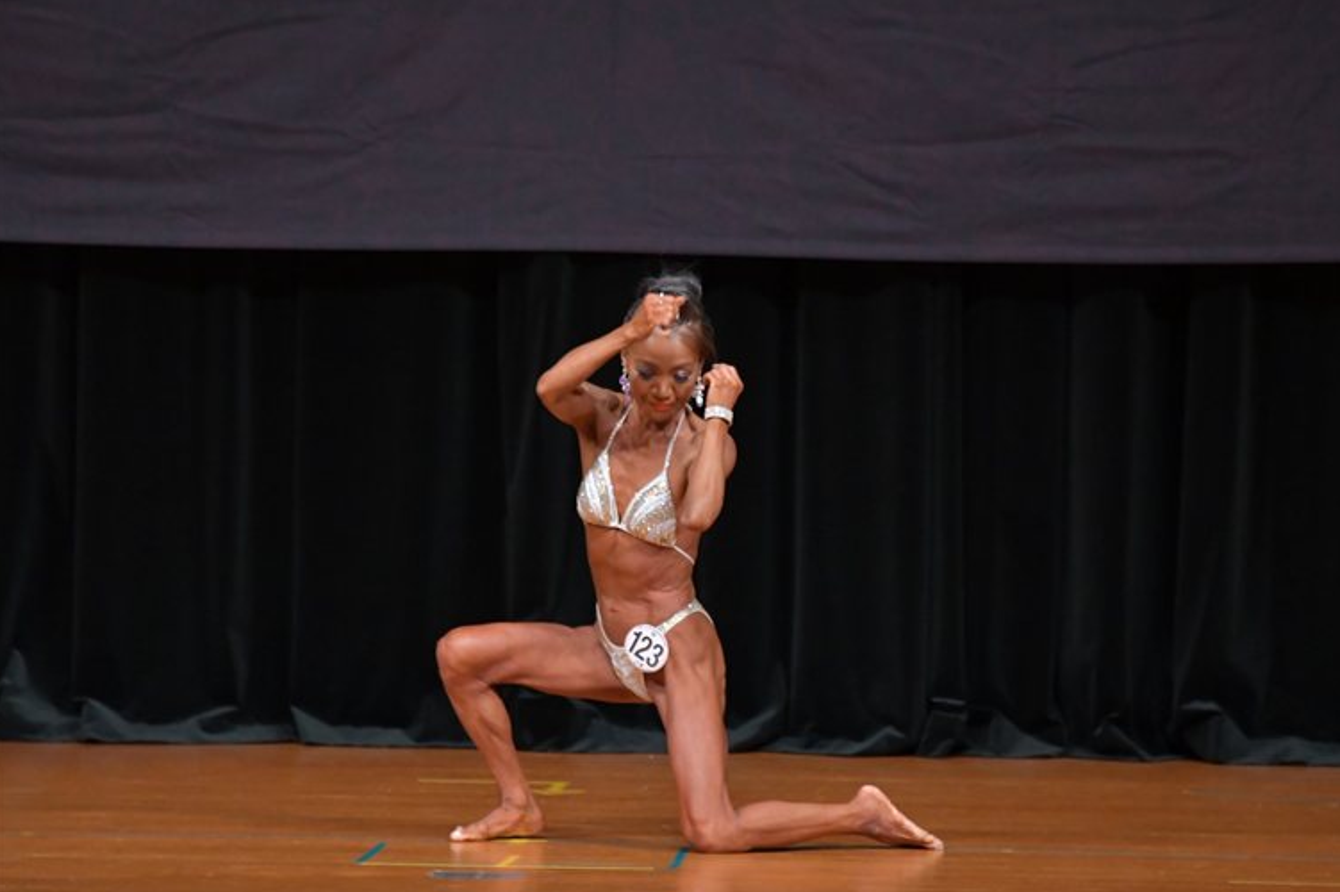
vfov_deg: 4.2
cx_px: 682
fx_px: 12091
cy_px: 442
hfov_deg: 6.3
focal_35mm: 325
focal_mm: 210
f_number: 5.6
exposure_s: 1/400
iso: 4000
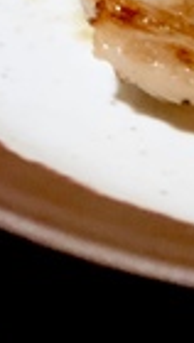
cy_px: -307
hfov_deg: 3.2
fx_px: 3449
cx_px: 349
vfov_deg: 5.6
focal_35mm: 378
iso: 160
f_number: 2.8
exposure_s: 1/60
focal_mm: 6.6
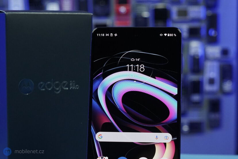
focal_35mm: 57
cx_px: 119
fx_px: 377
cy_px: 80
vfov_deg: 23.8
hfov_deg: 35.1
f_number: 8
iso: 4000
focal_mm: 57
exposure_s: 1/160
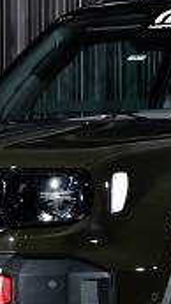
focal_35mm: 652
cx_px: 220
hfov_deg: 1.9
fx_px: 5245
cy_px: 141
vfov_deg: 3.3
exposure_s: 1/250
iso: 400
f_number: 8
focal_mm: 134
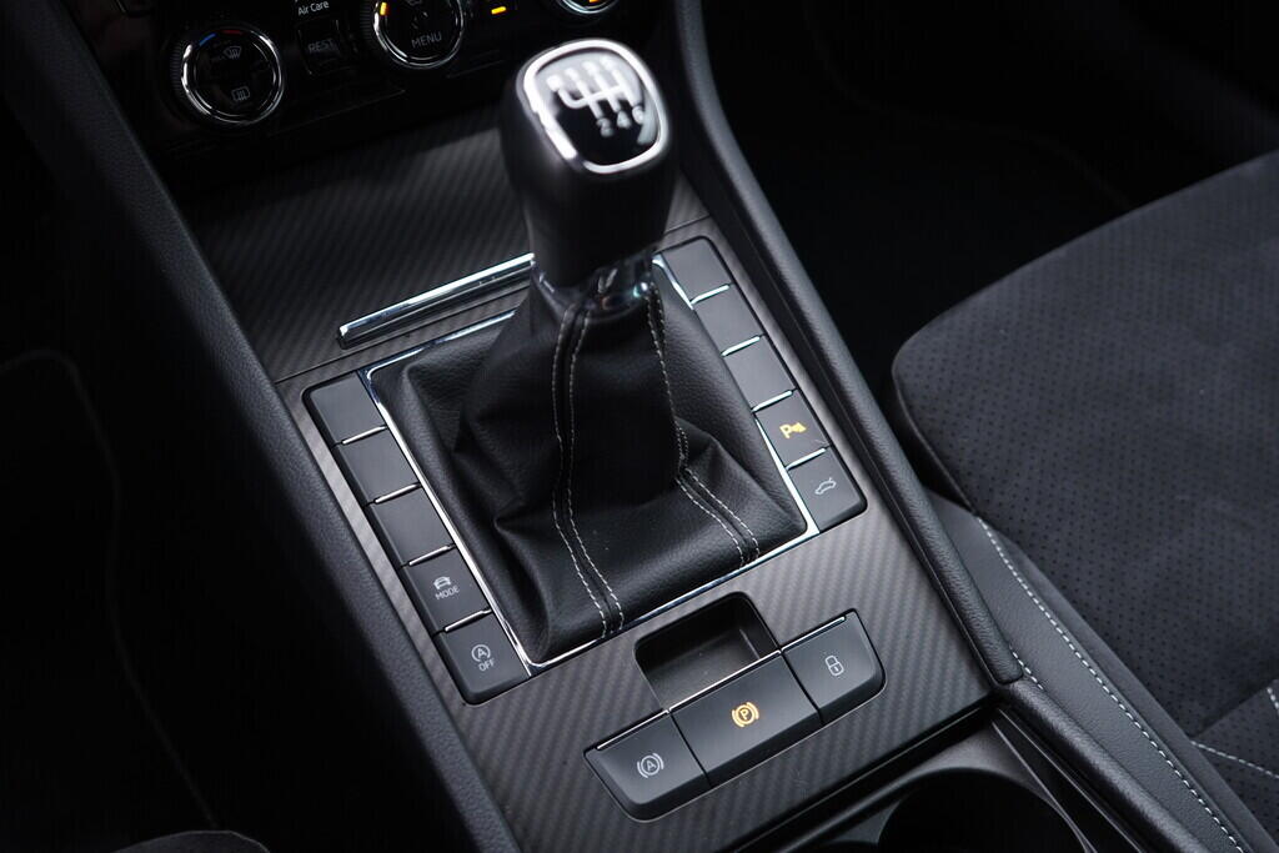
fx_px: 1279
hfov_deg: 53.1
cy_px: 426
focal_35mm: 36
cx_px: 640
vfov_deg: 36.9
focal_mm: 24
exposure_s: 1/40
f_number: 2.8
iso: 250
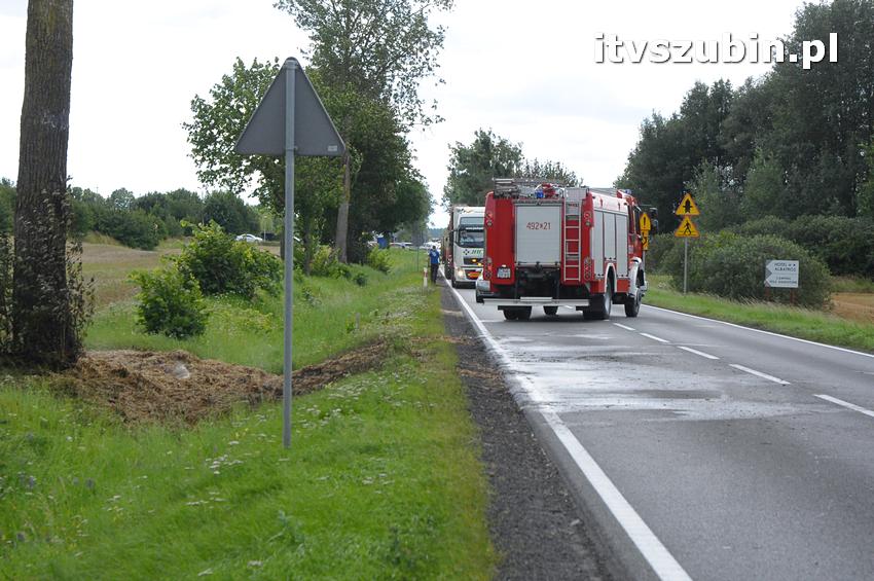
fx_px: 2037
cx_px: 437
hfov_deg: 24.2
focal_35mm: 84
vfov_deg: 16.2
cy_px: 290
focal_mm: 56
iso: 800
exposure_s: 1/1000
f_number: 8
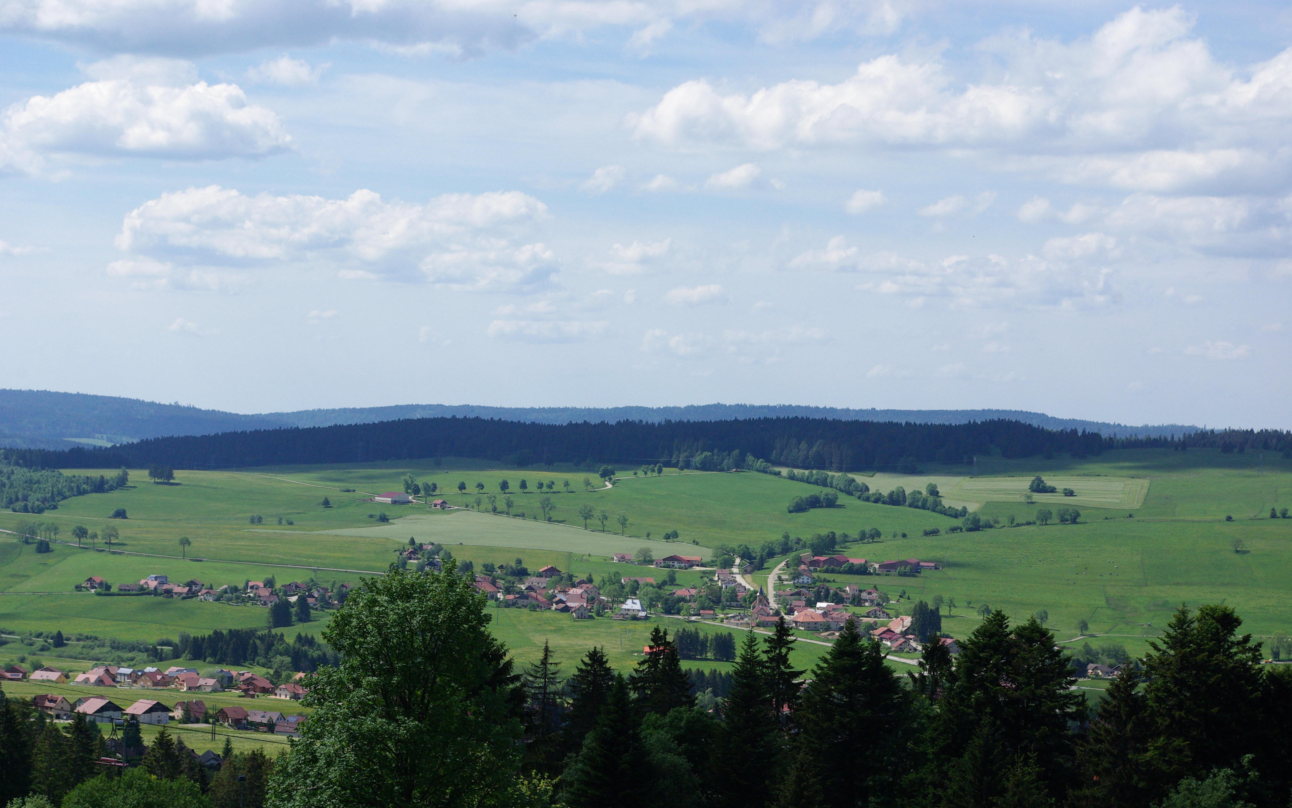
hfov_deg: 24.5
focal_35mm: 85
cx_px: 644
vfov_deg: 15.5
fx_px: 2976
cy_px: 433
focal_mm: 55
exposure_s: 1/750
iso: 400
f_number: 11
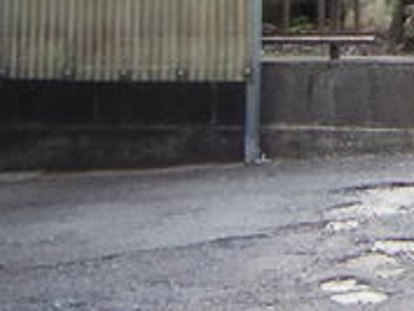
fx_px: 3806
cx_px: 1329
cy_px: -557
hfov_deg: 5.7
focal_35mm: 318
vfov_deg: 4.5
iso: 250
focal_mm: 8.5
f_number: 3.2
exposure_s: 1/500
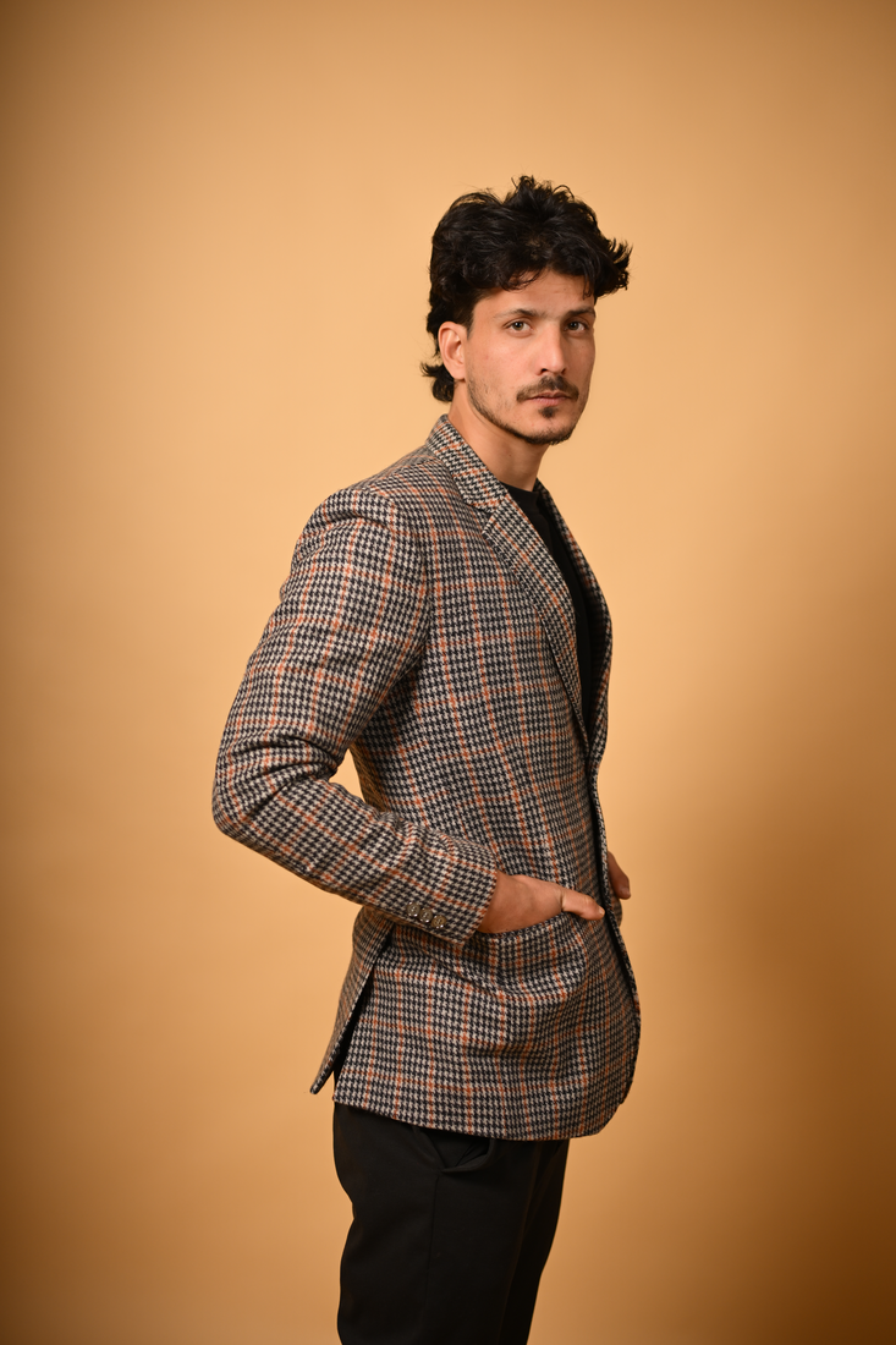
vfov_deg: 39.6
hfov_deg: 27.0
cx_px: 448
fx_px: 1867
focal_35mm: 50
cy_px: 672
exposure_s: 1/1250
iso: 200
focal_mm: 50
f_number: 2.2
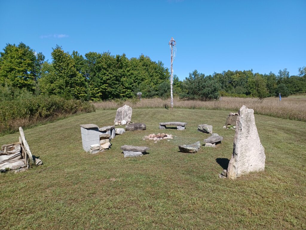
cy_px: 115
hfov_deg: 69.4
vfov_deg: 54.9
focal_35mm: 25
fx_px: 221
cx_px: 153
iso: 32
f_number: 1.8
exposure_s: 1/407
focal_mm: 4.6
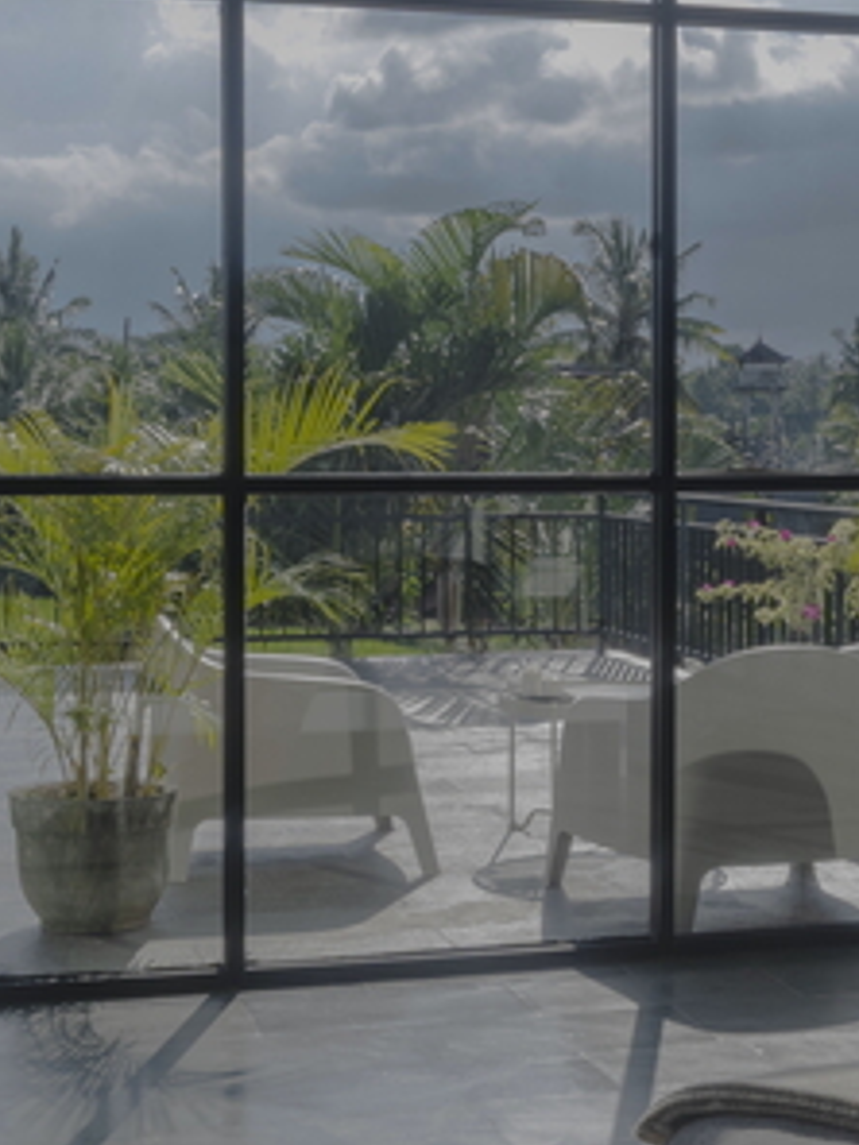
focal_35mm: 70
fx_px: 2316
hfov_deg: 20.6
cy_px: 571
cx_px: 755
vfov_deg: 27.8
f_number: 18
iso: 320
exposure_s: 1/80
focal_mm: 31
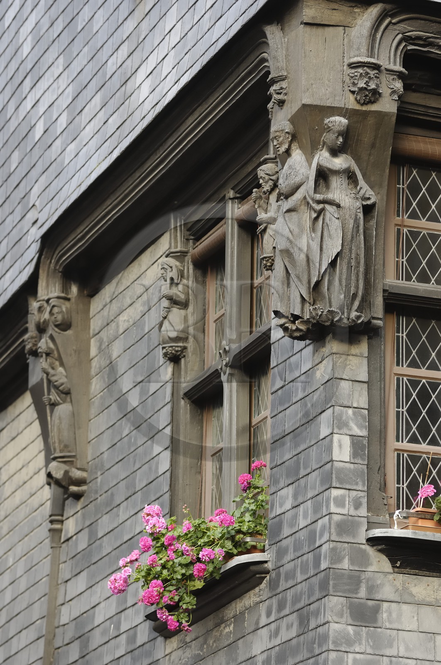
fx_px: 3207
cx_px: 220
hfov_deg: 7.9
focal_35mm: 174
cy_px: 332
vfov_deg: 11.8
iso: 100
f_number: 2.8
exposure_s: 1/60
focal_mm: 116
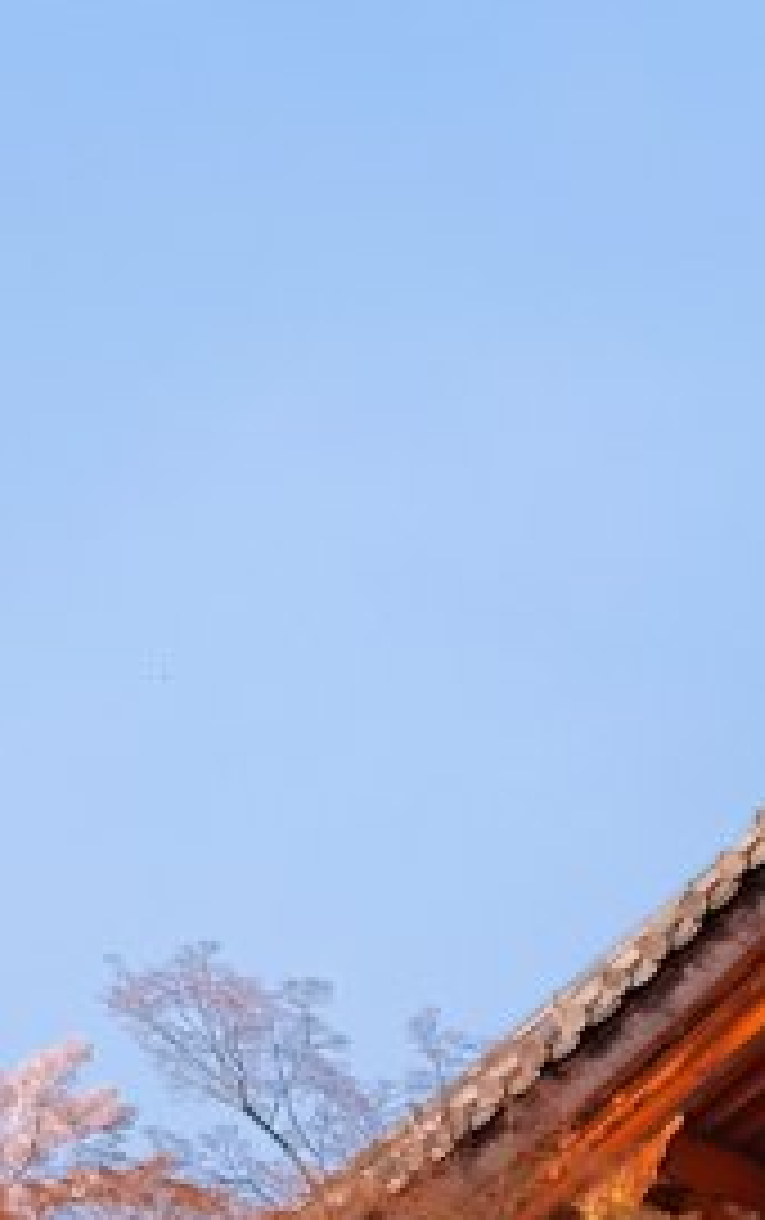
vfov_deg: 5.5
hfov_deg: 3.4
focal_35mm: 384
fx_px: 12776
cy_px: 1225
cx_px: 1388
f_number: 2.8
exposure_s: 1/1100
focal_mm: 45
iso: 200
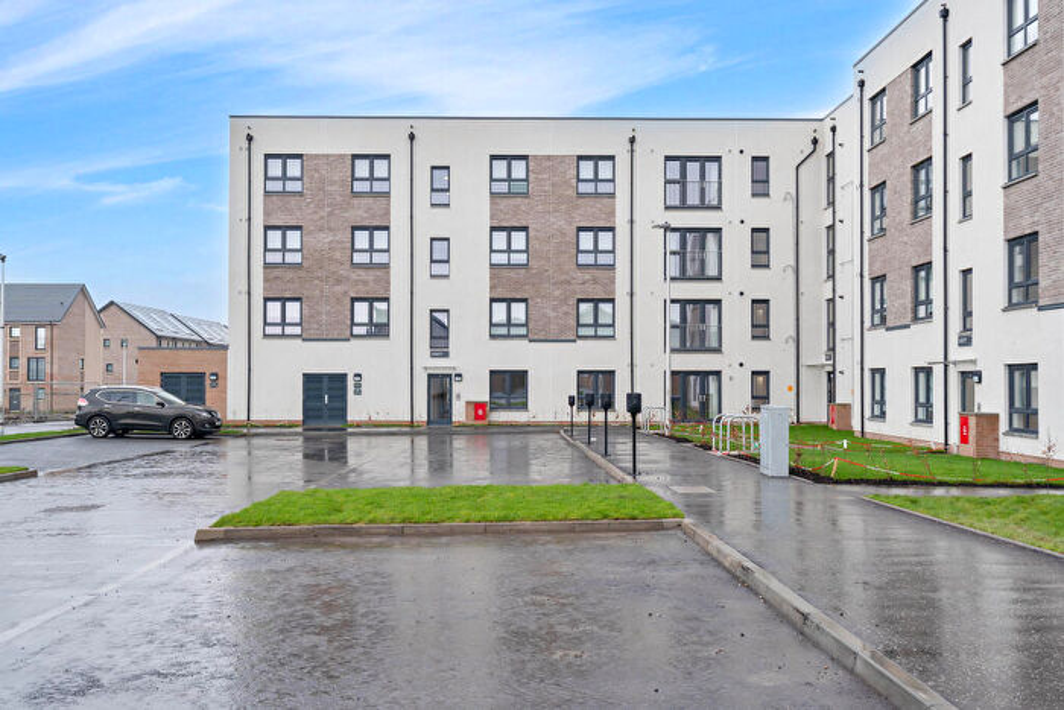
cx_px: 532
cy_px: 355
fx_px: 1005
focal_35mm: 34
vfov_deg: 38.9
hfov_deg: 55.8
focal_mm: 34
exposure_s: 1/50
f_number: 5.6
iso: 200
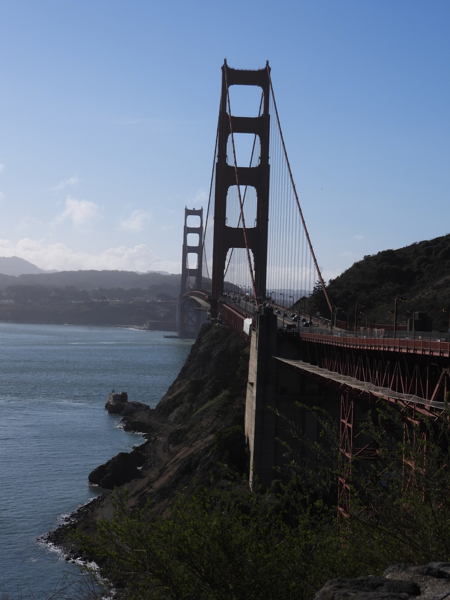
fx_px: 1213
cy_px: 300
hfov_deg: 21.0
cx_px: 225
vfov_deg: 27.8
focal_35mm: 70
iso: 100
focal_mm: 12.5
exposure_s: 1/2000
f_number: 4.5
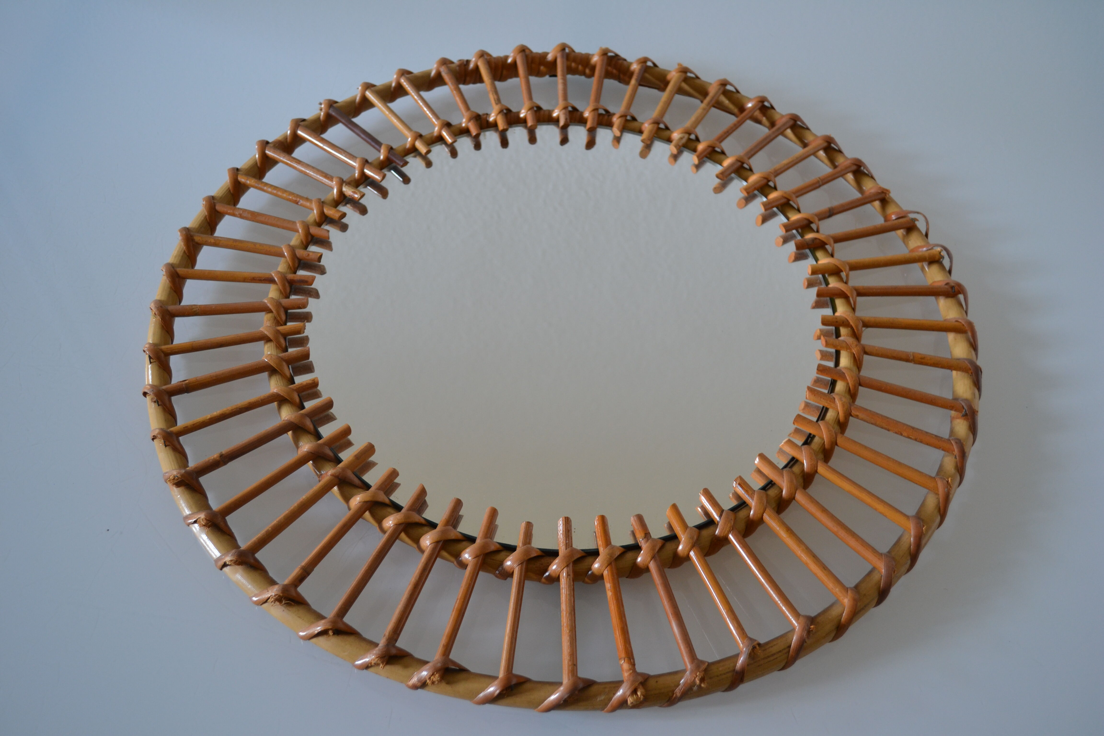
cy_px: 368
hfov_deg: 53.1
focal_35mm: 36
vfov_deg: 36.9
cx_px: 552
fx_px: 1104
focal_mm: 24
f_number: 4
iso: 400
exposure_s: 1/25
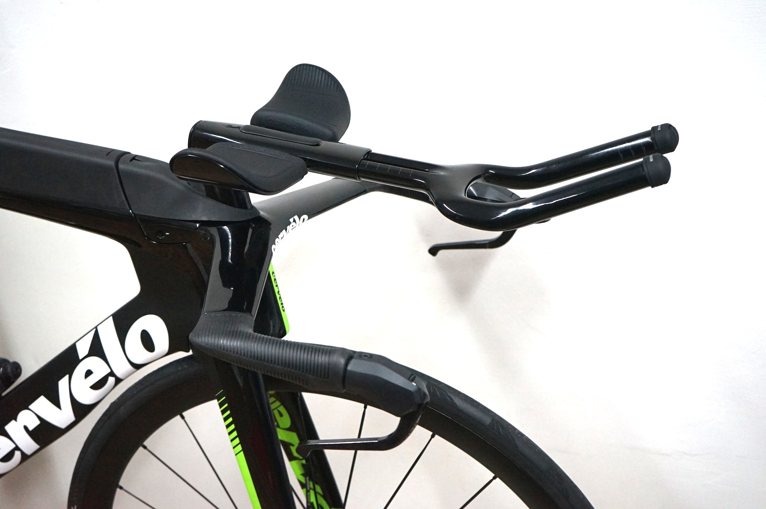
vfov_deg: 26.9
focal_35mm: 50
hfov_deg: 39.6
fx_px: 1063
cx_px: 383
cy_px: 254
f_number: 5
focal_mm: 50
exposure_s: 1/160
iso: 4000
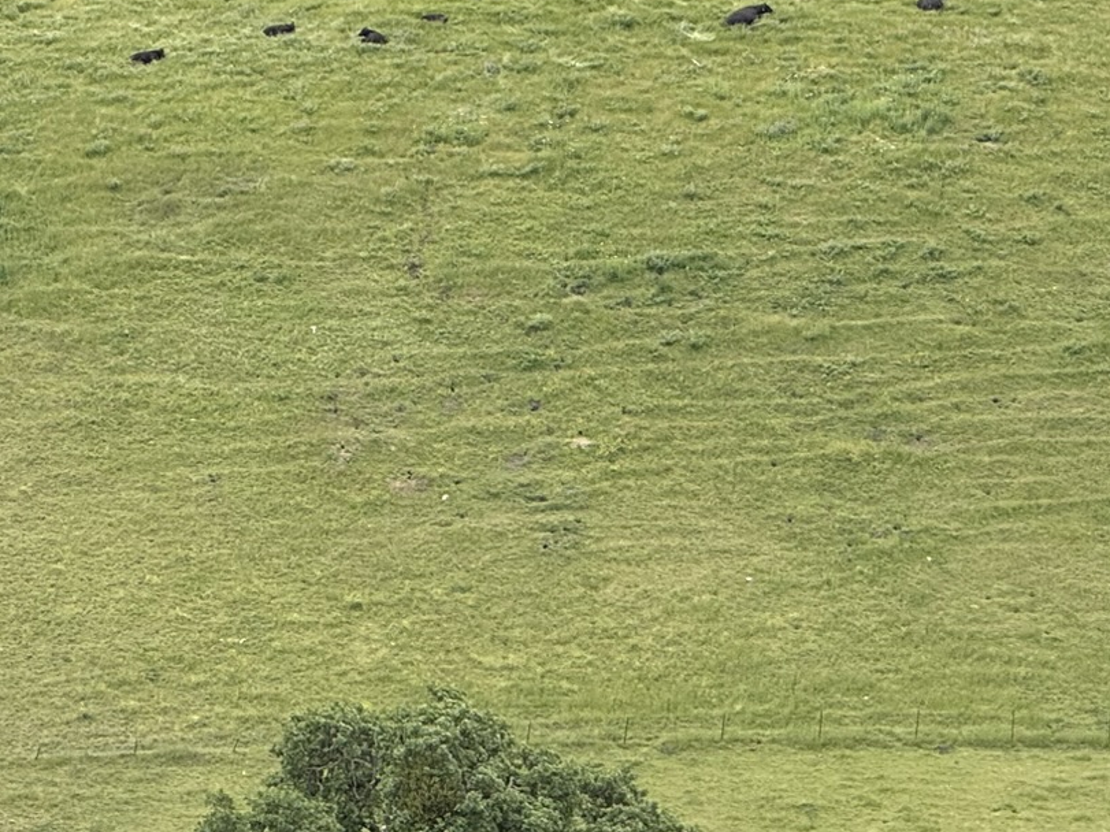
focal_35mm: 303
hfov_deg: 6.5
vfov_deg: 4.9
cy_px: 461
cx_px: 413
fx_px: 9715
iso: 64
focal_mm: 15.66
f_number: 2.8
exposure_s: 1/903
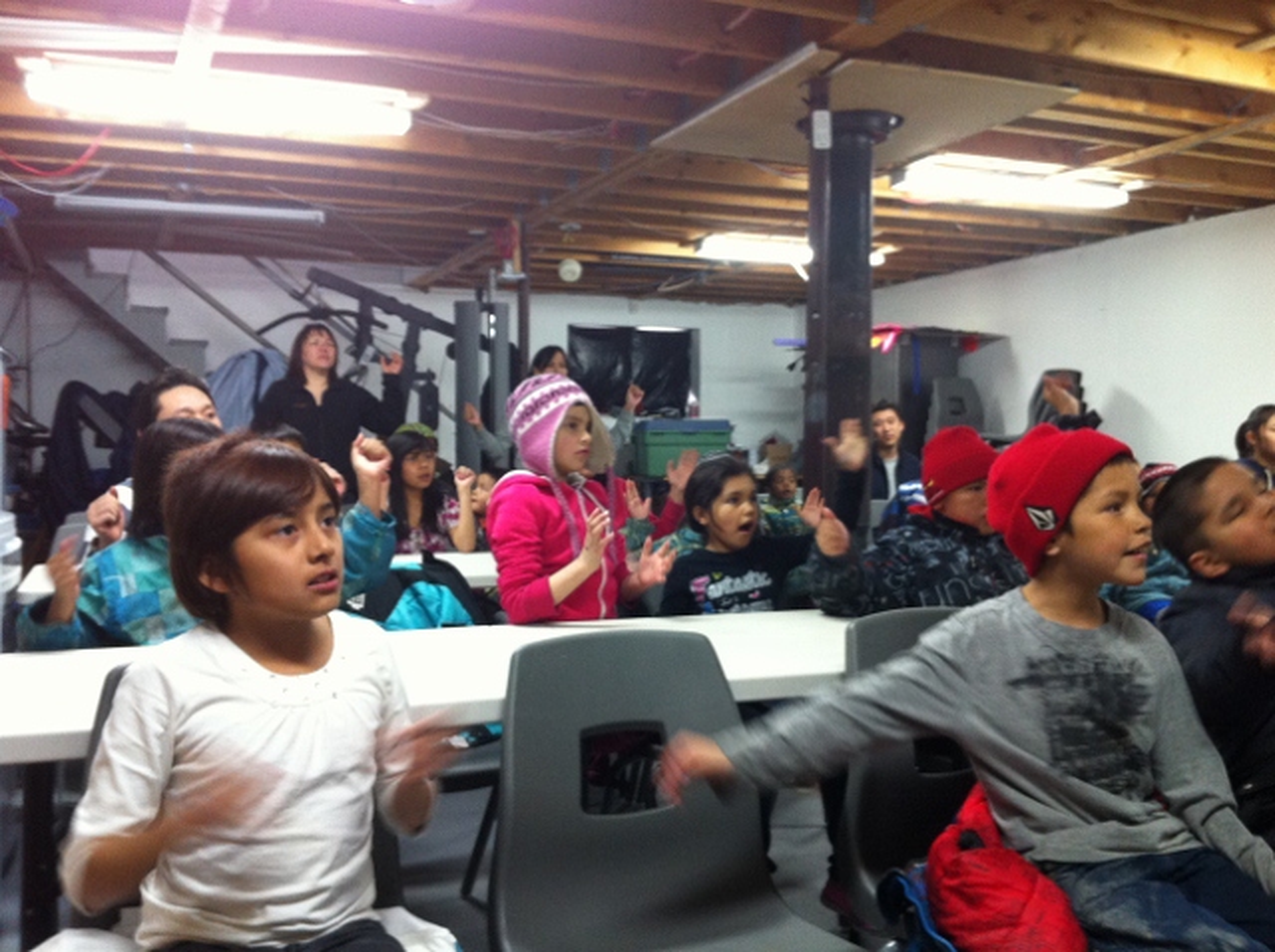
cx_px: 638
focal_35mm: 35
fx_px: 1287
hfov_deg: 52.7
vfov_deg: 40.6
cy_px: 476
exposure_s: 1/15
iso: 200
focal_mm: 3.85
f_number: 2.8
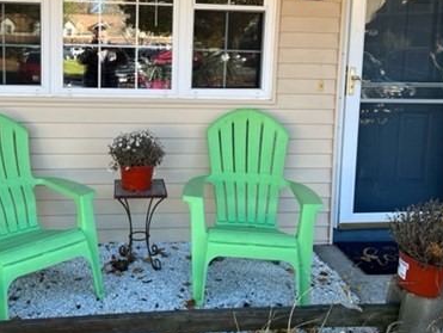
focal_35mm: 42
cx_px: 165
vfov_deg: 34.1
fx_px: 538
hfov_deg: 44.4
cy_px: 110
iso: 50
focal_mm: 5.7
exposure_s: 1/394
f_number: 1.5
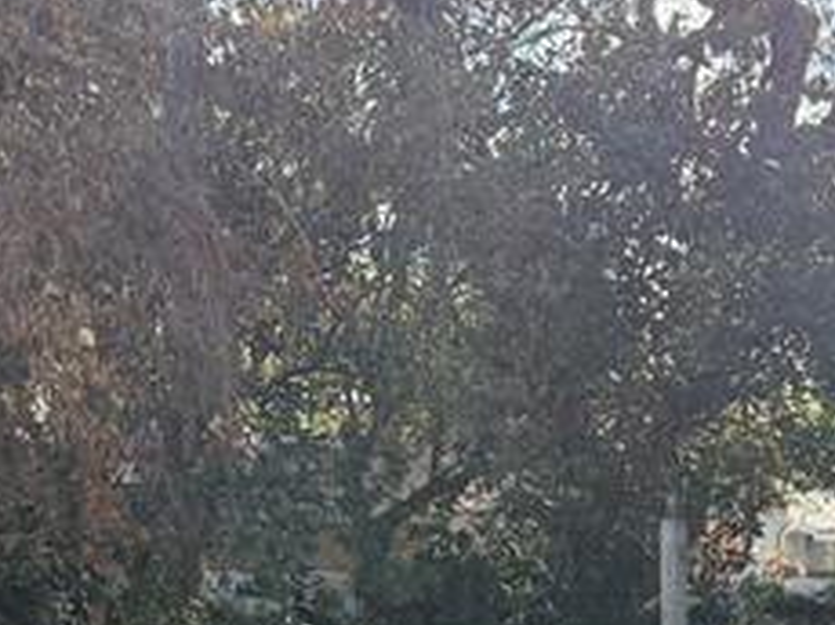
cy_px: 967
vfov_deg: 13.0
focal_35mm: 107
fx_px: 2578
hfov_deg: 18.2
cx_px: 668
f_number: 1.78
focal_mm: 6.76
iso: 100
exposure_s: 1/2110
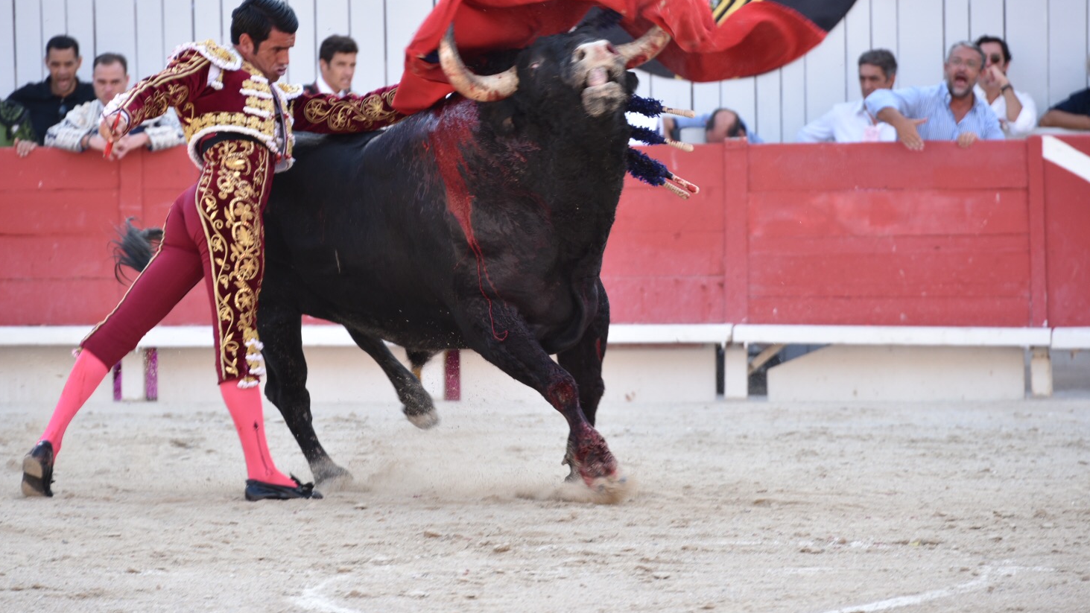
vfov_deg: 5.2
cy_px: 218
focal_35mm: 232
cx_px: 535
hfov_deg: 9.3
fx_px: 6705
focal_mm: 200
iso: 400
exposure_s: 1/250
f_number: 5.6
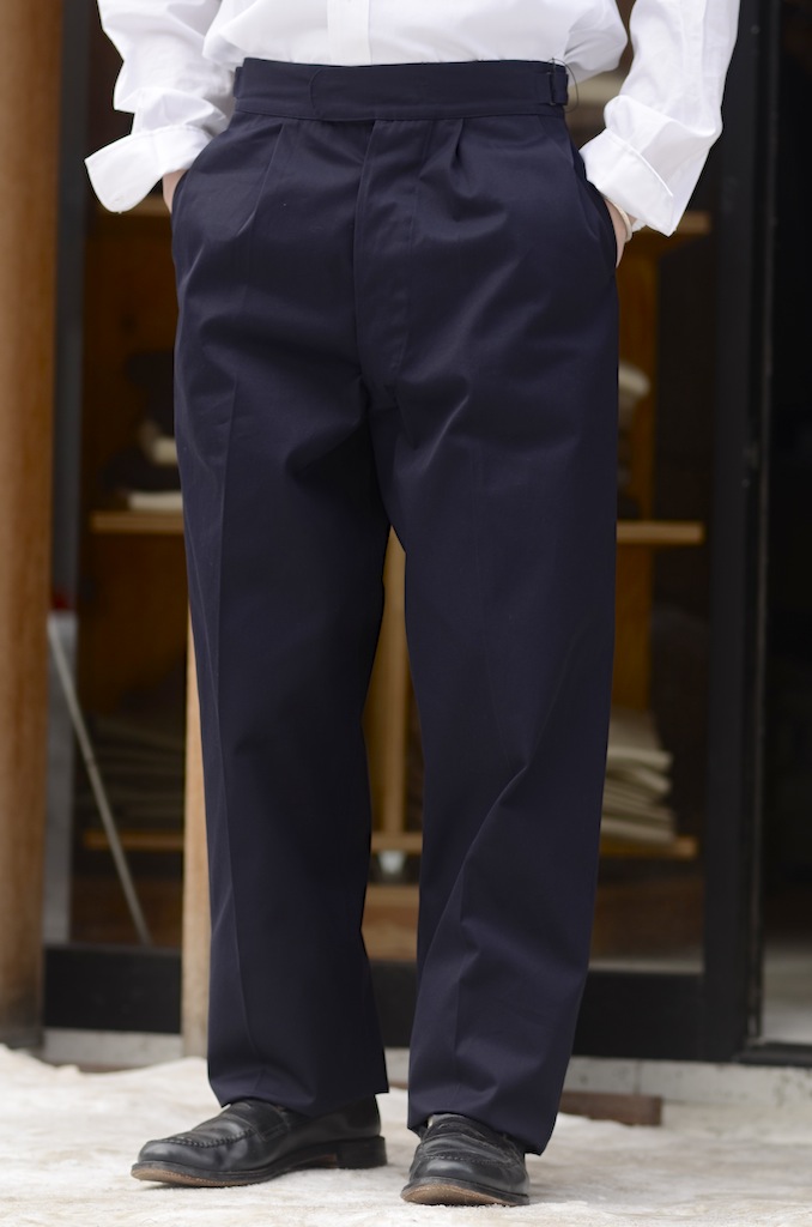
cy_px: 614
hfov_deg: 10.7
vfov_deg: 16.1
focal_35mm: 128
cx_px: 406
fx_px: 4334
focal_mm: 85
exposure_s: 1/640
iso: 125
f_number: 2
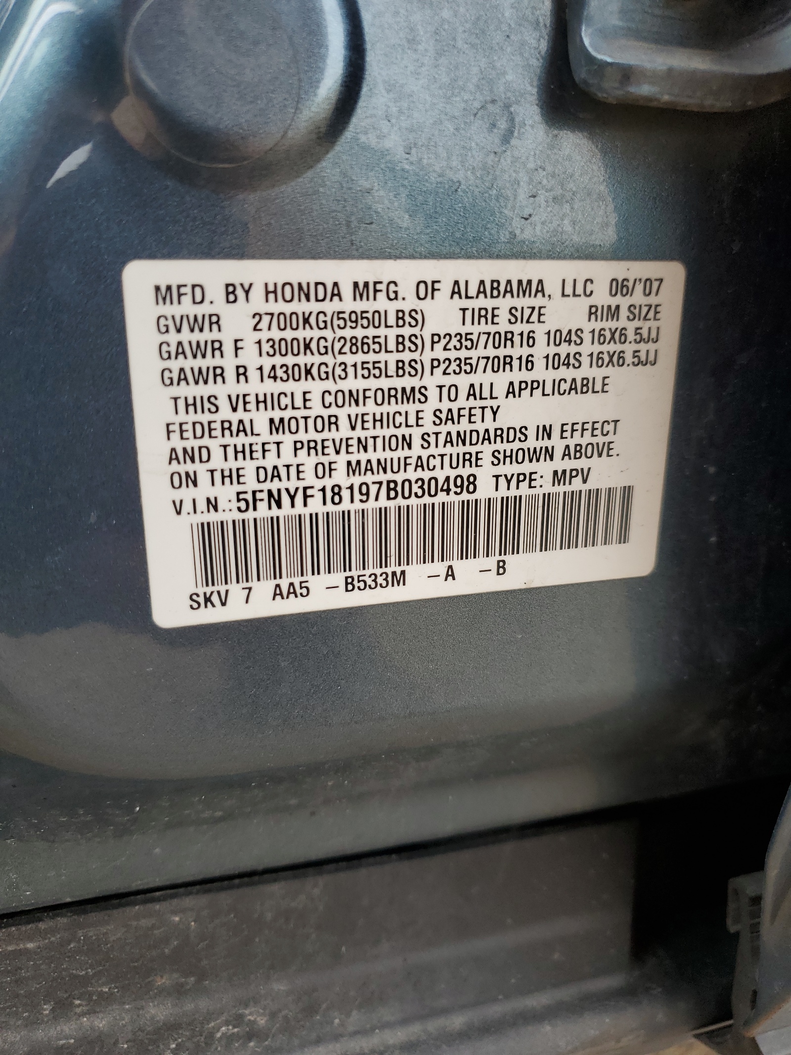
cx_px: 396
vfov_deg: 67.3
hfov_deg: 53.1
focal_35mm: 26
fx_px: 792
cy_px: 528
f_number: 1.5
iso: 50
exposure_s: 1/161
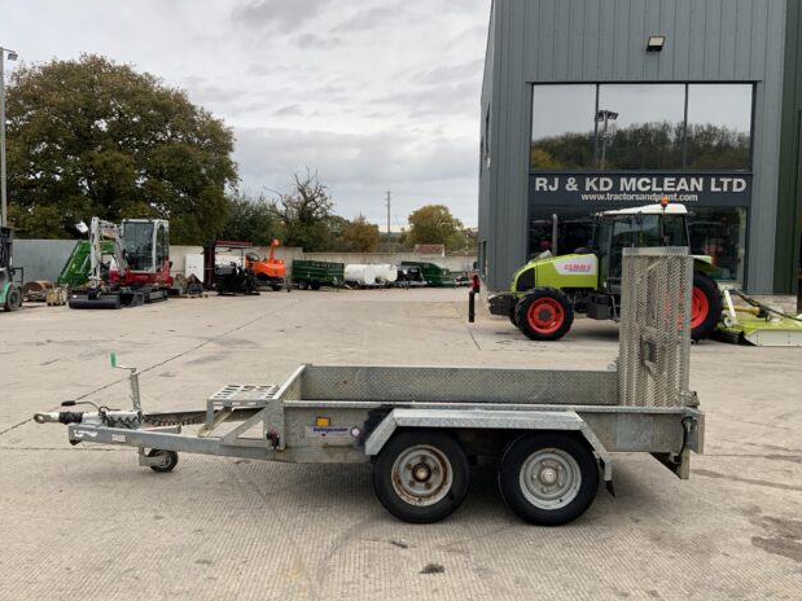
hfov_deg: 60.0
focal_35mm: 30
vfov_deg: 46.8
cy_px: 298
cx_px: 411
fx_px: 695
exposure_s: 1/122
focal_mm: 3
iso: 25
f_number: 1.8
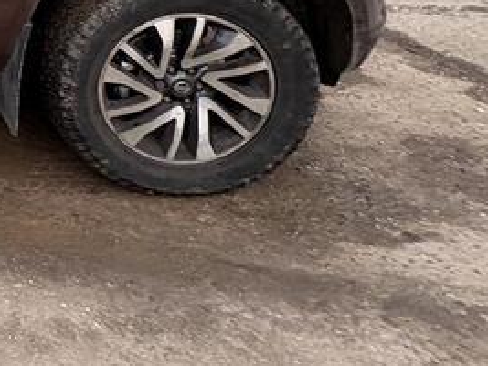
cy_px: -152
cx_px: -302
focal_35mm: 47
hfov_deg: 25.5
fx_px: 662
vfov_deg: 25.1
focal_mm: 2.22
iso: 50
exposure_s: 1/203
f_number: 2.2
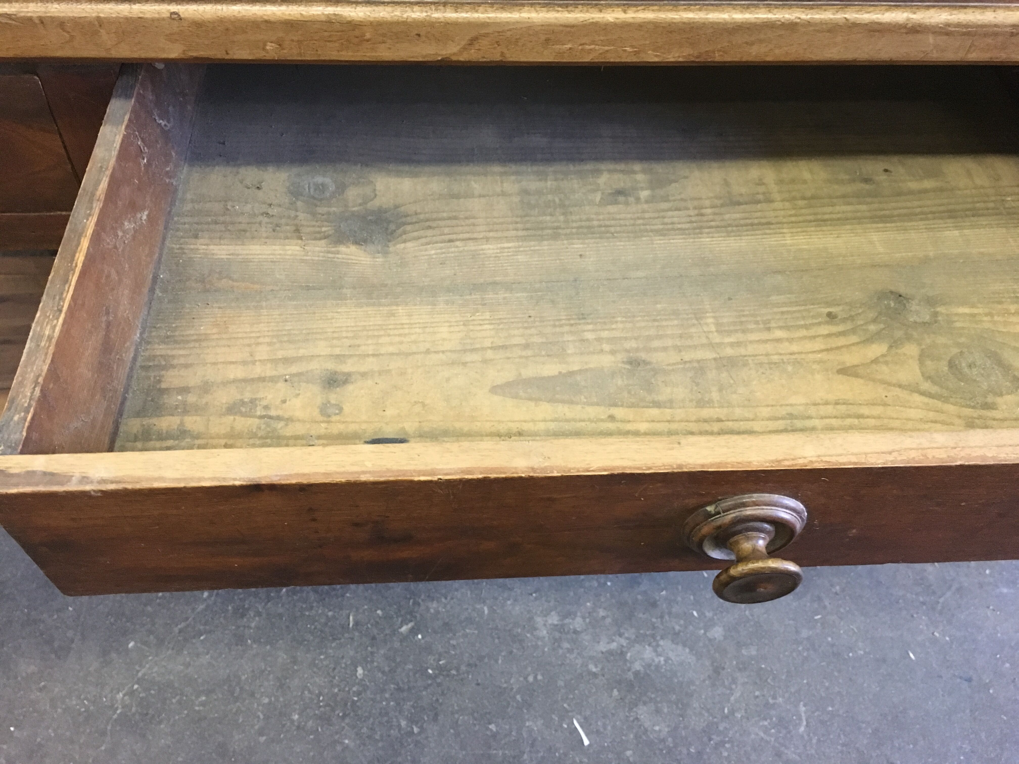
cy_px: 382
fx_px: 854
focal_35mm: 29
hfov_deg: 61.7
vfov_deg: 48.2
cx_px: 510
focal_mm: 4.15
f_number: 2.2
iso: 250
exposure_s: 1/17
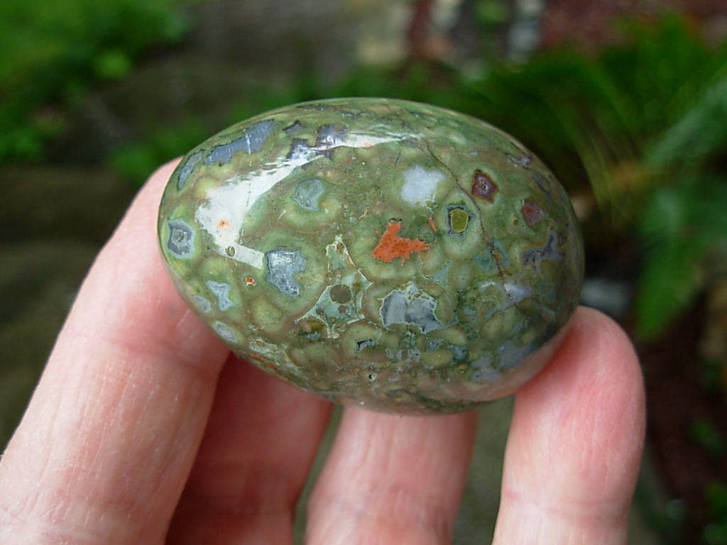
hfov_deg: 49.0
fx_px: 798
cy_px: 272
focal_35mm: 38
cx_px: 364
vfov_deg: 37.7
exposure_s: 1/114
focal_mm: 6.3
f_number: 2.9
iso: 50
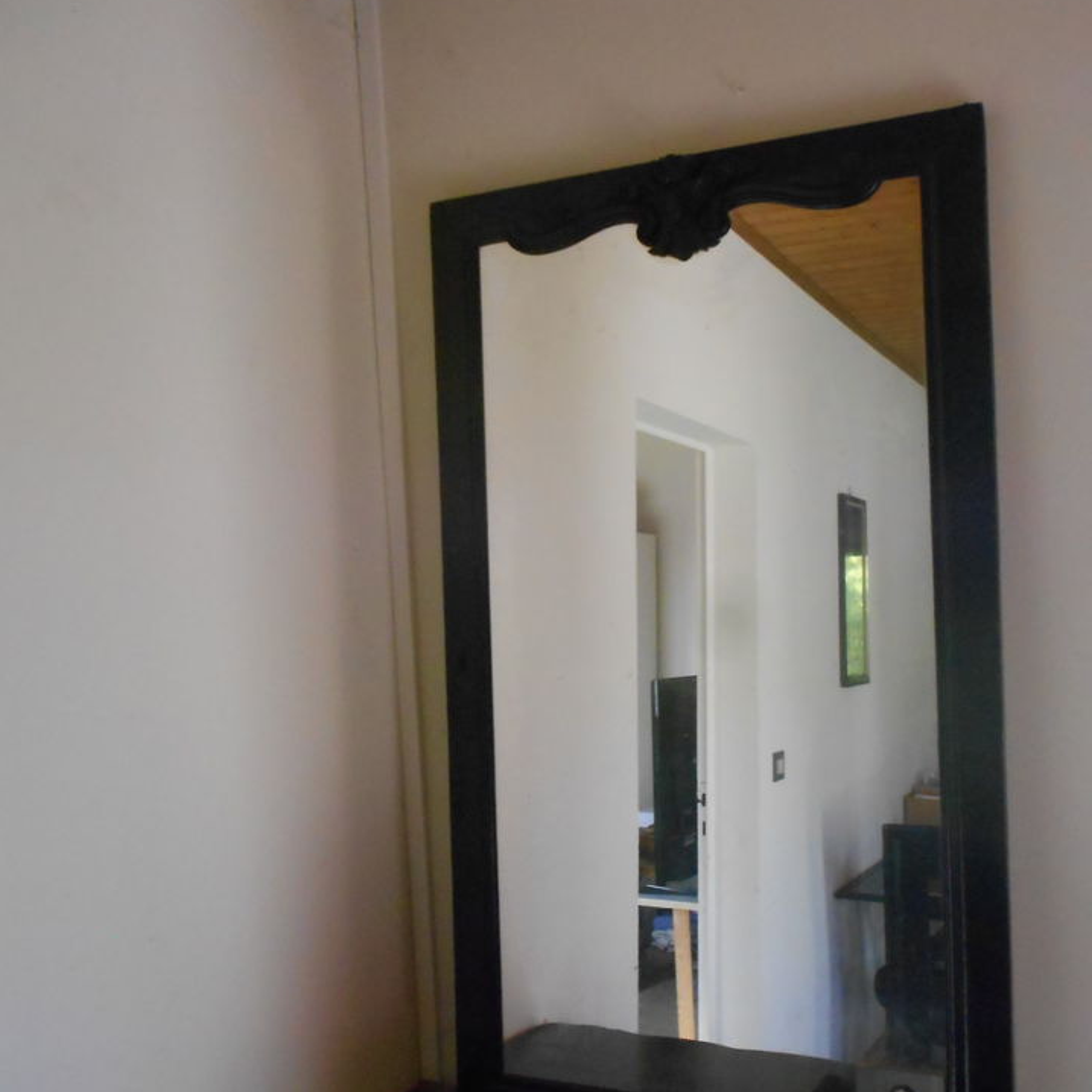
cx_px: 709
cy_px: 560
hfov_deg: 50.4
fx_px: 1142
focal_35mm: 32
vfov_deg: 51.1
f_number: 3.2
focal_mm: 4.6
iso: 640
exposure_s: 1/125
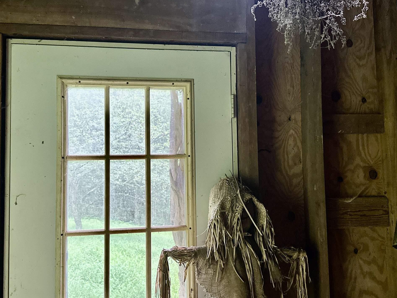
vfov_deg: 36.8
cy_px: 136
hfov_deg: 47.8
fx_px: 447
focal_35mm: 39
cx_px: 188
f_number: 1.78
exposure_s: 1/54
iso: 1000
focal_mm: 6.86
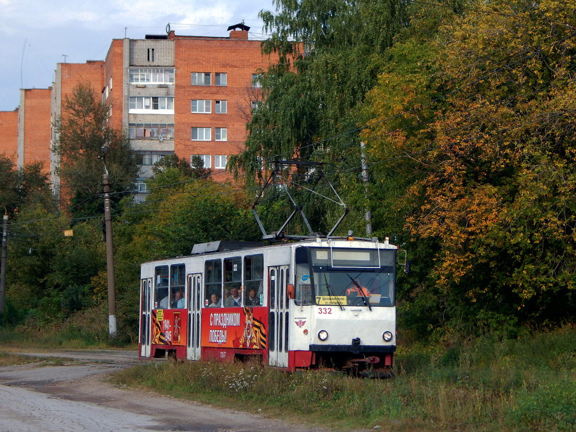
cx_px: 288
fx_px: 1731
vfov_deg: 14.2
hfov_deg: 18.9
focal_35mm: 104
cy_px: 216
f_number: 4.5
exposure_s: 1/250
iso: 125
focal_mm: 18.7
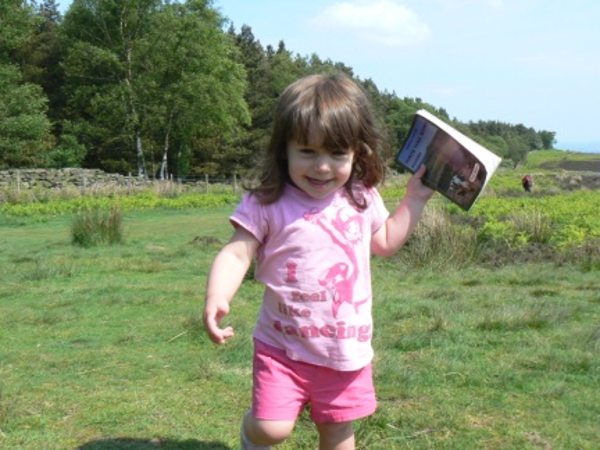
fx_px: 624
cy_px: 225
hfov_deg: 51.4
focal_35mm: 36
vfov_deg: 39.7
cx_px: 300
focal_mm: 6
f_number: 4
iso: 80
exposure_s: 1/500
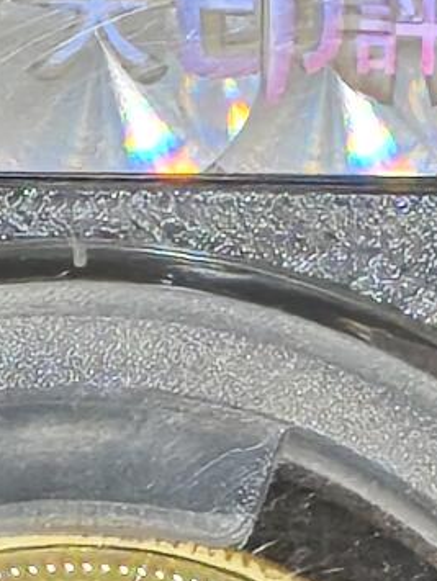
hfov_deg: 2.7
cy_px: 676
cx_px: 126
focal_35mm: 547
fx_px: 9191
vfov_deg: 3.6
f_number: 1.5
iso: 50
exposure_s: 1/1442
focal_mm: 4.94
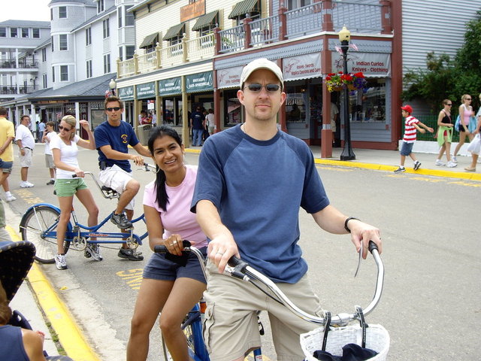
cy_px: 180
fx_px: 653
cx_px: 240
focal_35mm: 47
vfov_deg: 30.9
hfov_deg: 40.4
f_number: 4.8
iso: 50
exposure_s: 1/160
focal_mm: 7.6
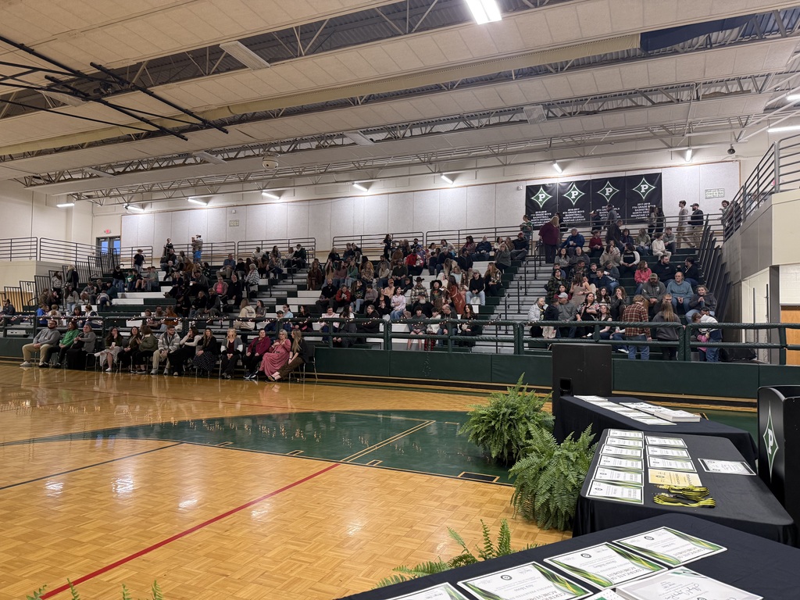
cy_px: 300
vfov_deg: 56.8
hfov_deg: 71.6
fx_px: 555
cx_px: 400
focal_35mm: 24
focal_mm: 6.76
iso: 200
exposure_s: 1/60
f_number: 1.78
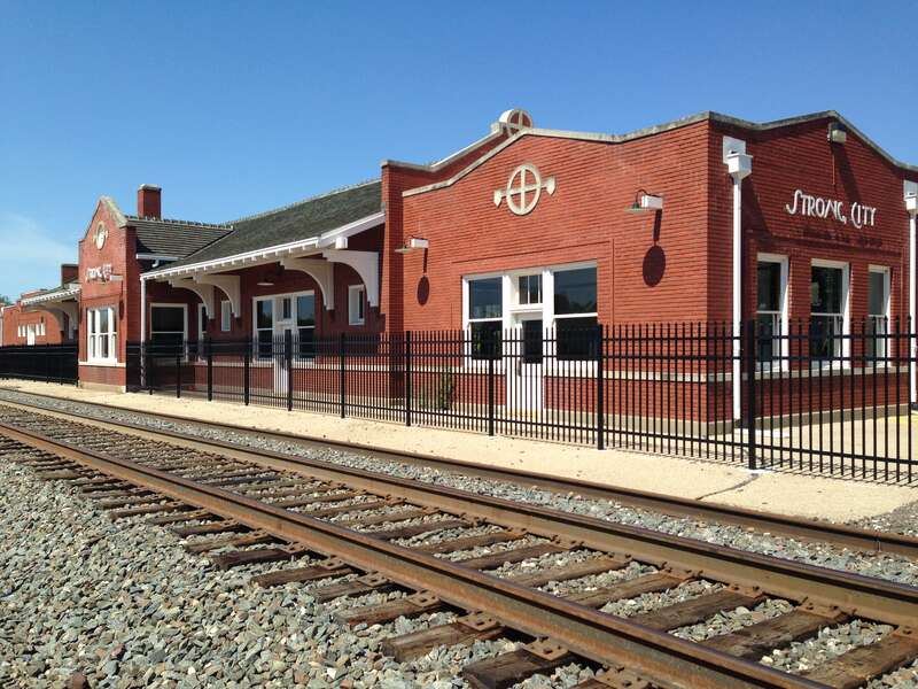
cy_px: 344
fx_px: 875
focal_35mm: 33
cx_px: 459
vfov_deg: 42.9
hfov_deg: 55.4
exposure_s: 1/1642
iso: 50
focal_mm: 4.12
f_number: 2.4
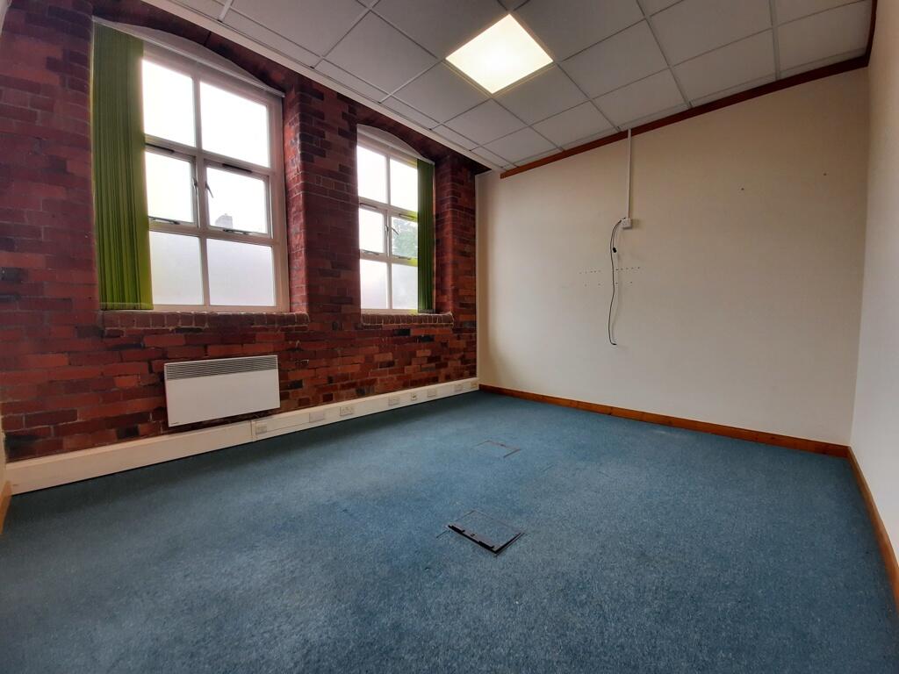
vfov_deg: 89.9
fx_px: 338
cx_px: 450
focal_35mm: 13
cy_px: 337
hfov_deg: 106.2
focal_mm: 1.74
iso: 64
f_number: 2.2
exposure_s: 1/100
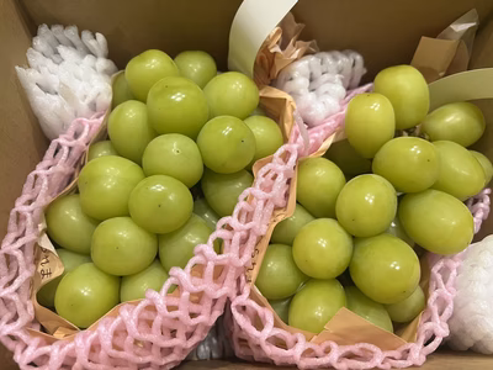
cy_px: 185
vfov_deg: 53.1
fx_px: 370
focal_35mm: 26
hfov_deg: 67.3
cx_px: 246
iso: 160
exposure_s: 1/50
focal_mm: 5.7
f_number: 1.5
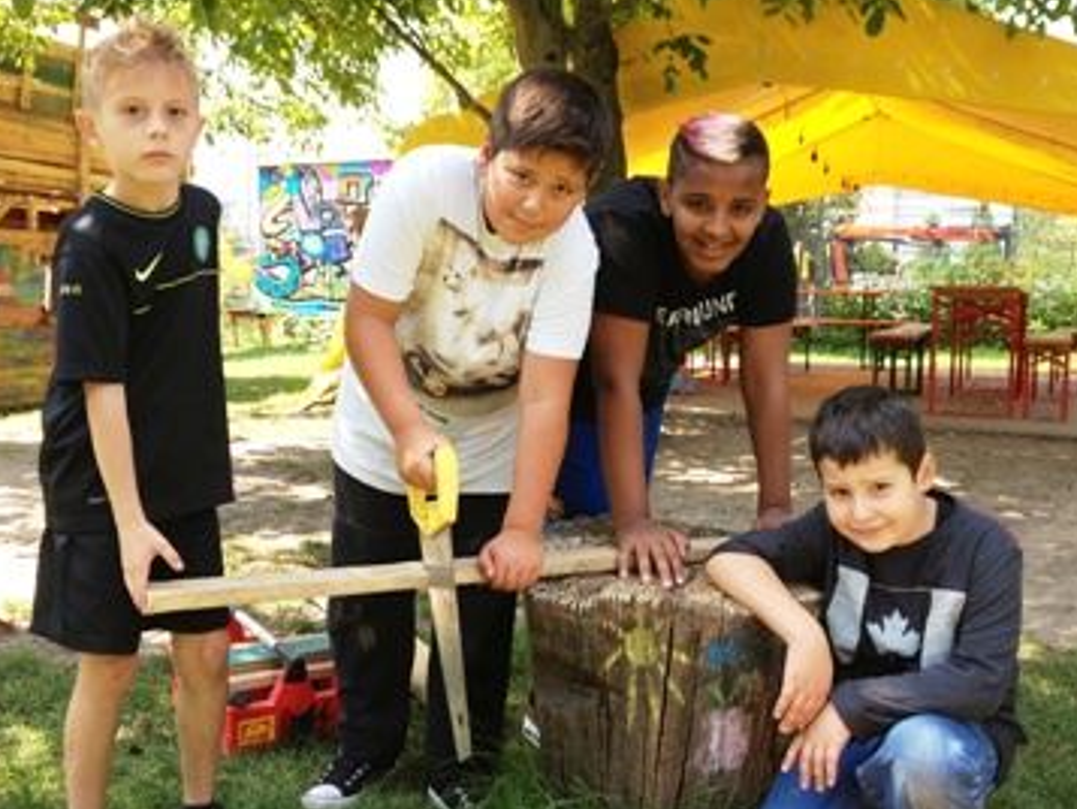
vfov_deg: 35.9
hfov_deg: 46.8
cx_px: 552
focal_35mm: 40
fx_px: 1245
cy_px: 365
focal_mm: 4.28
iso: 50
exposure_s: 1/221
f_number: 2.4
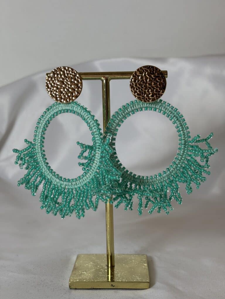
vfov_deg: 36.8
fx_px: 451
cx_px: 112
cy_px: 150
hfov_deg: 28.0
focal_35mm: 52
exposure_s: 1/154
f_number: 1.6
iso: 32
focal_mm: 5.96
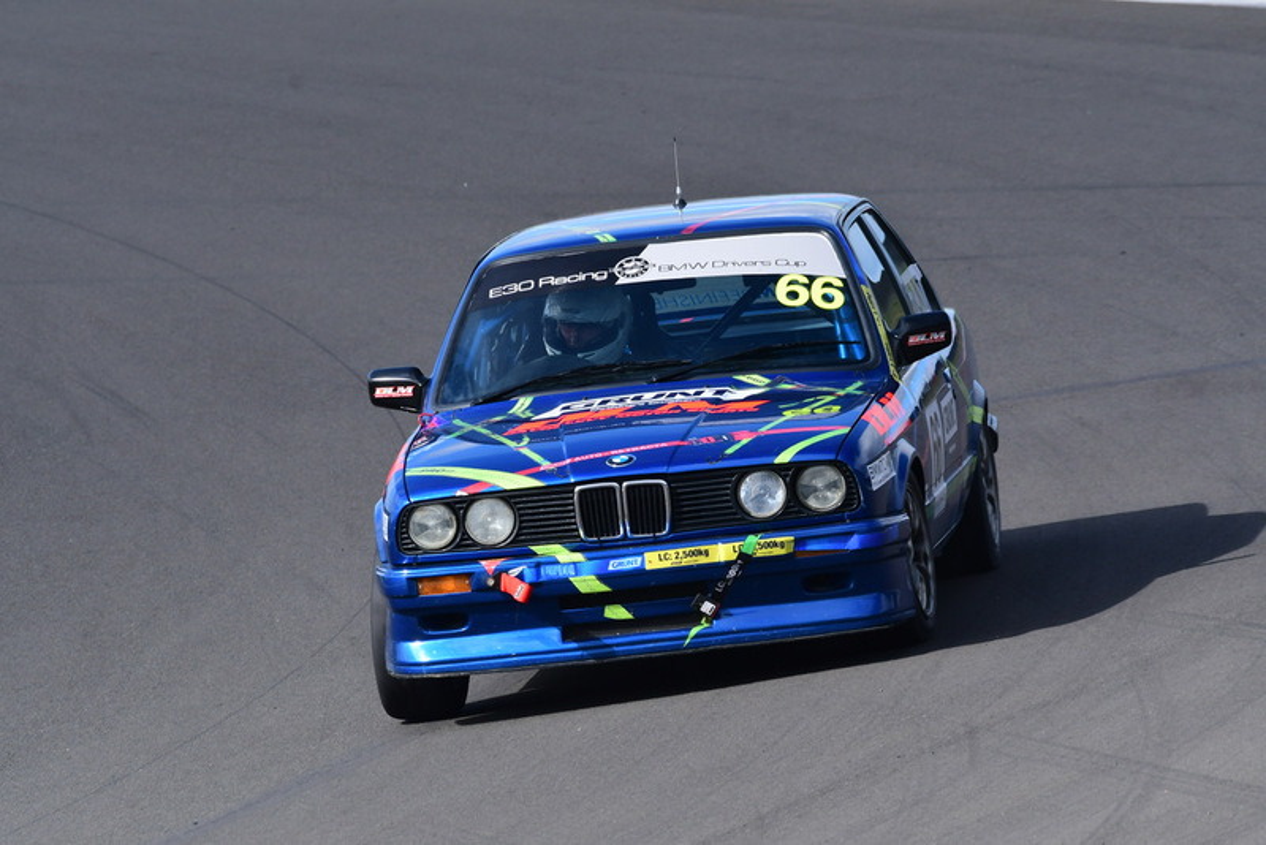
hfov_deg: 4.0
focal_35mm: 510
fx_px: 17940
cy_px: 422
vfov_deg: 2.7
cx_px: 633
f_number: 9
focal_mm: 340
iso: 400
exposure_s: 1/640
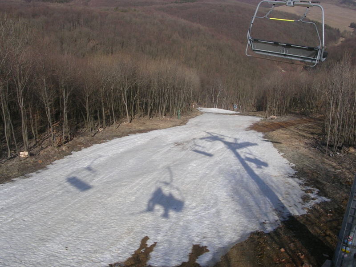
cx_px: 178
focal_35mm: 38
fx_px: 391
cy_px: 134
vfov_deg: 37.7
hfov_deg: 49.0
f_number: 5.6
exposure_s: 1/397
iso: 50
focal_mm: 5.8
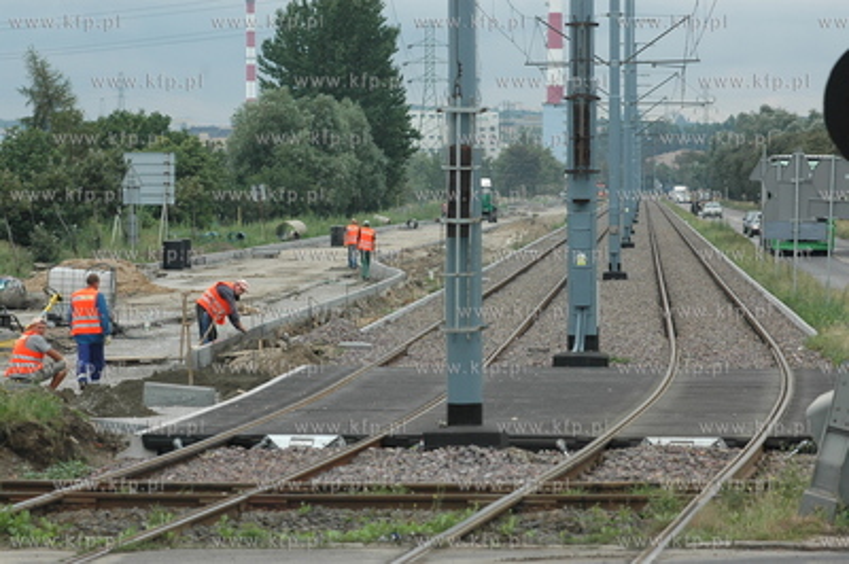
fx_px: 4241
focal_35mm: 180
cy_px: 282
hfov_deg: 11.4
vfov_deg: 7.6
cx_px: 424
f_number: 6.3
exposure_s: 1/640
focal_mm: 120
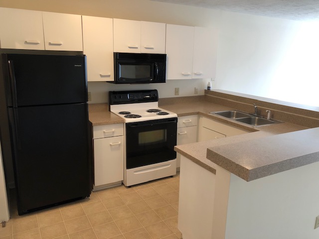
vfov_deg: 49.7
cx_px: 160
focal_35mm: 28
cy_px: 120
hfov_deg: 63.4
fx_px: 258
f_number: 1.8
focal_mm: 4
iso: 50
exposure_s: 1/15
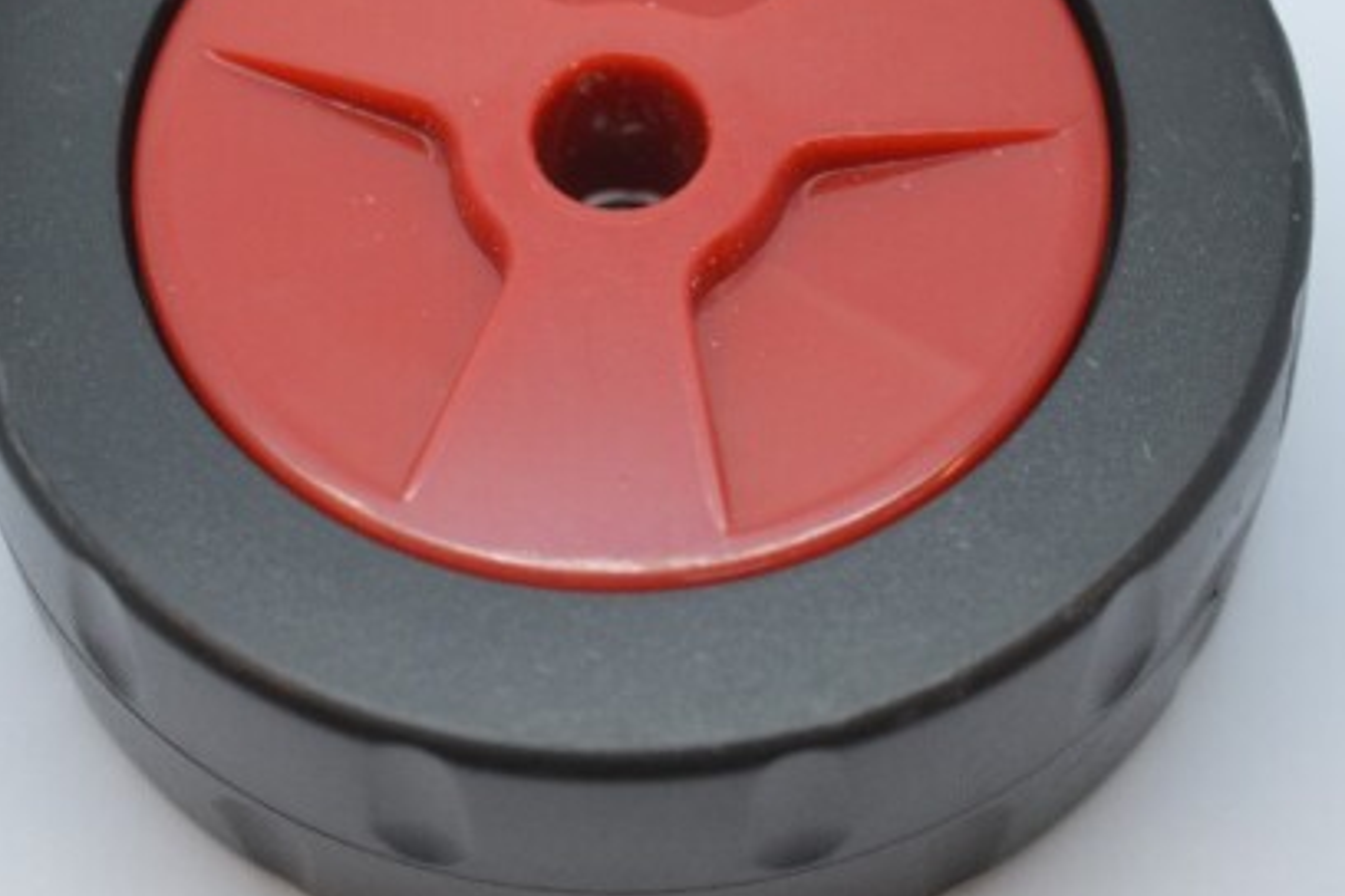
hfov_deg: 18.4
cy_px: 324
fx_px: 4147
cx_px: 633
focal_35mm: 111
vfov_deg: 12.3
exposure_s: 1/80
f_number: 5
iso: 400
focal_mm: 42
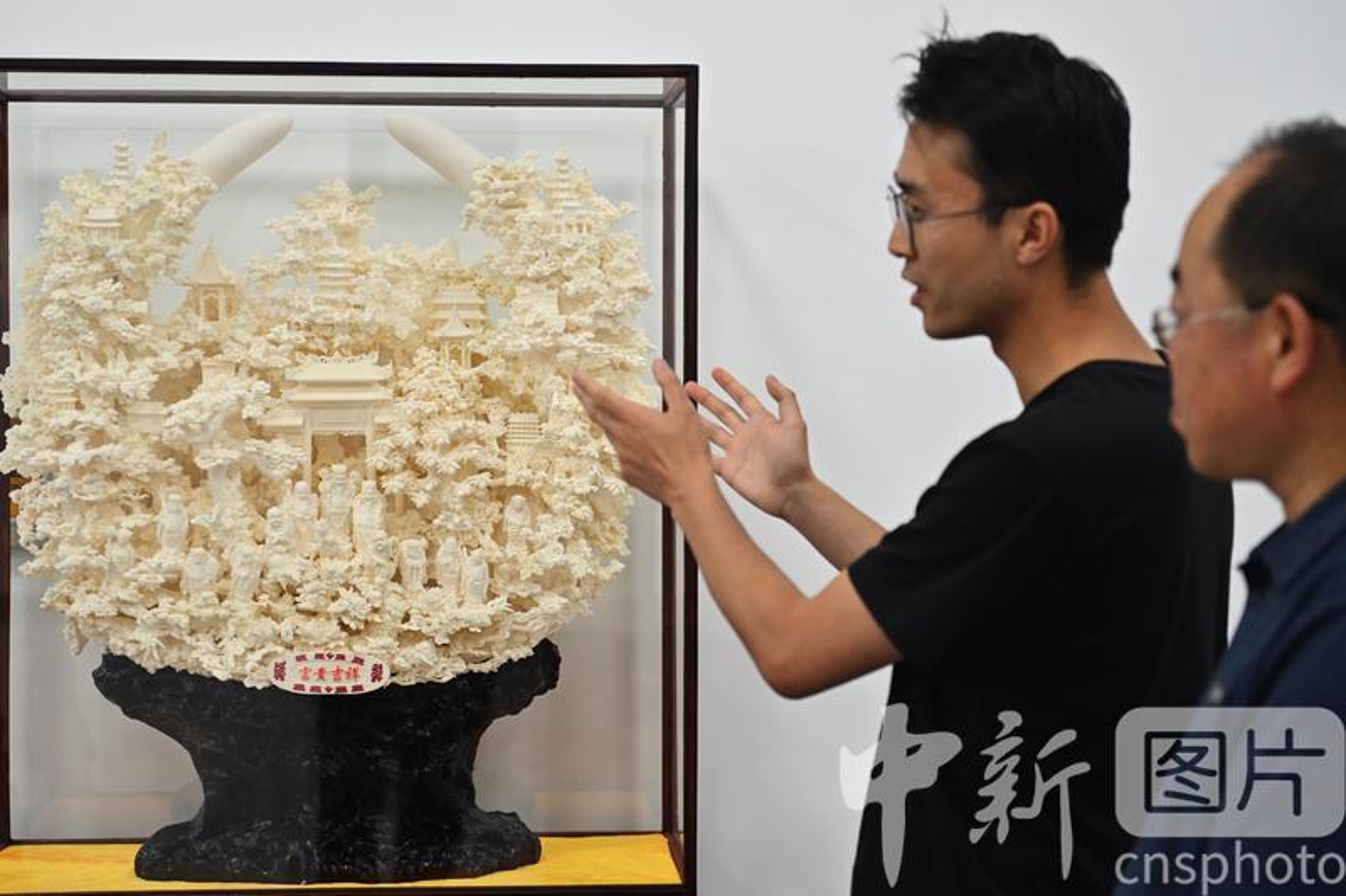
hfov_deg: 28.8
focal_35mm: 70
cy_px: 448
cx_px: 673
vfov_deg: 19.4
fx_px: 2617
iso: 1600
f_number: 2.8
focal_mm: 70
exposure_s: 1/250
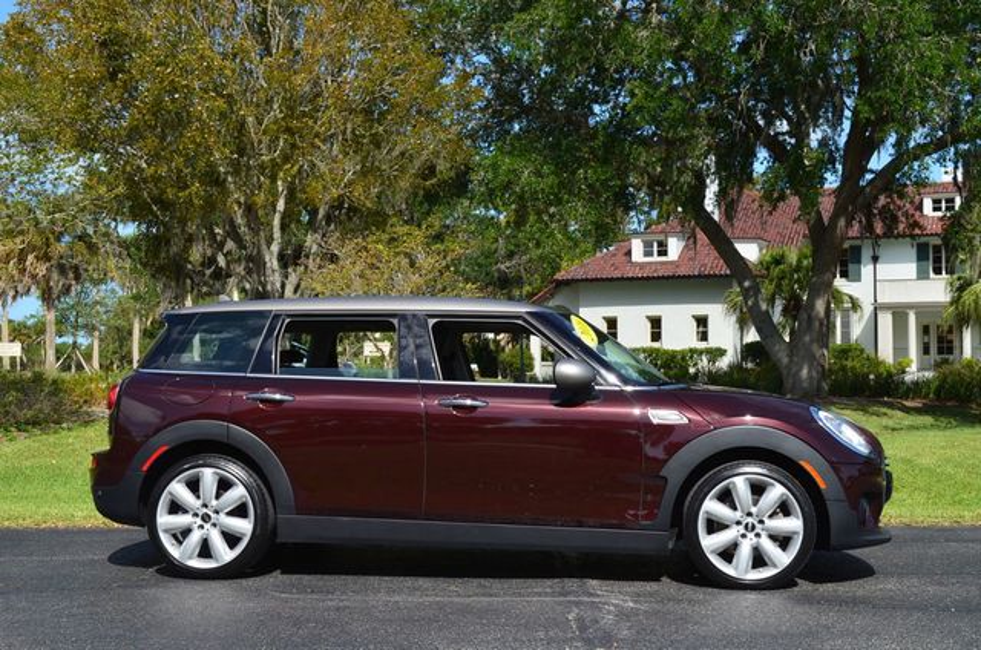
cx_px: 490
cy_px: 325
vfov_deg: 28.0
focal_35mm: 48
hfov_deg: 41.2
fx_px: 1305
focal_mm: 32
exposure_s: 1/125
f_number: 11
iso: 140
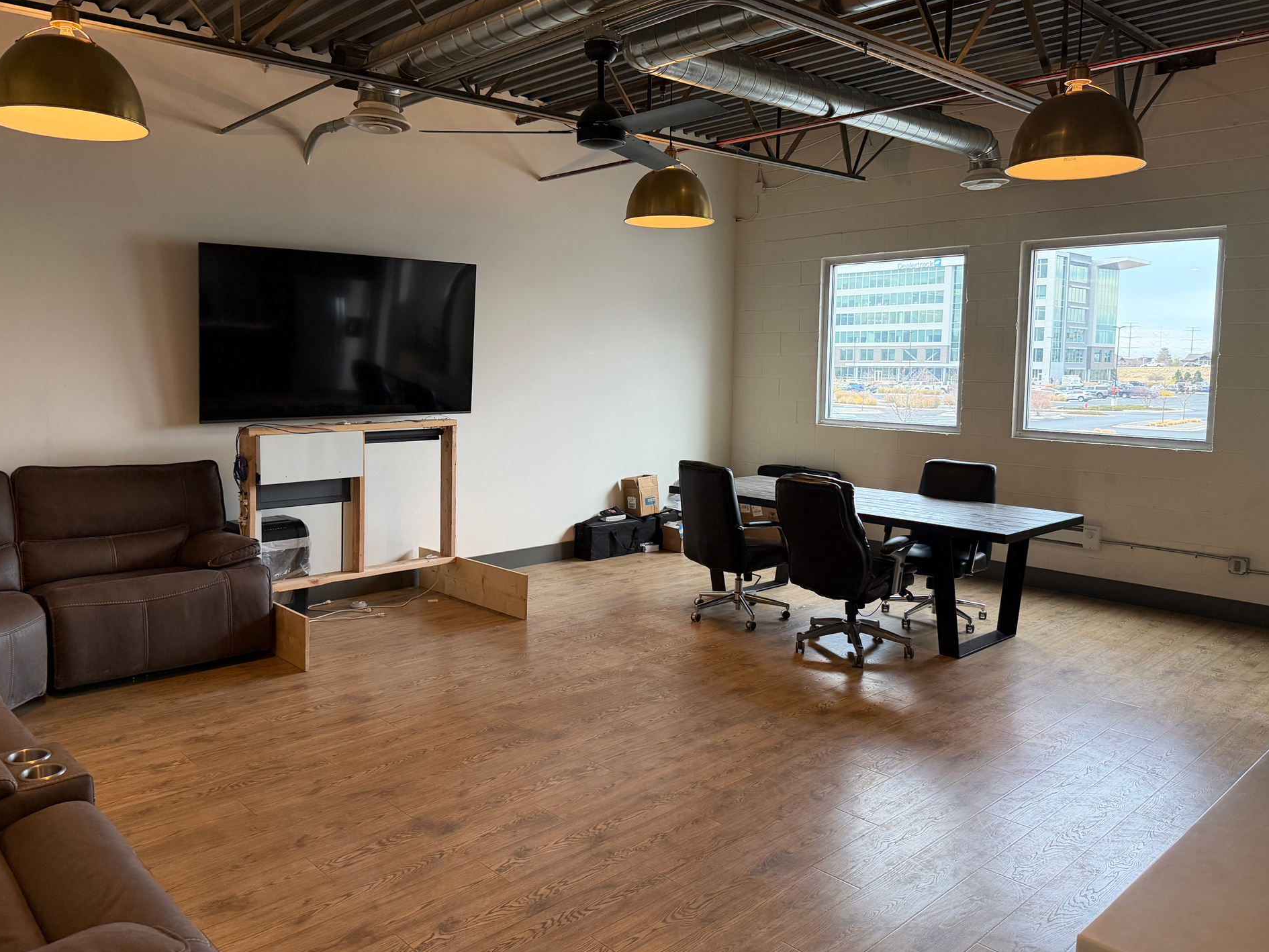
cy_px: 449
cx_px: 626
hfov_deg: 67.3
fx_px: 953
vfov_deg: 53.0
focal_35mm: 26
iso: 400
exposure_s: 1/120
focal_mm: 6.76
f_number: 1.78
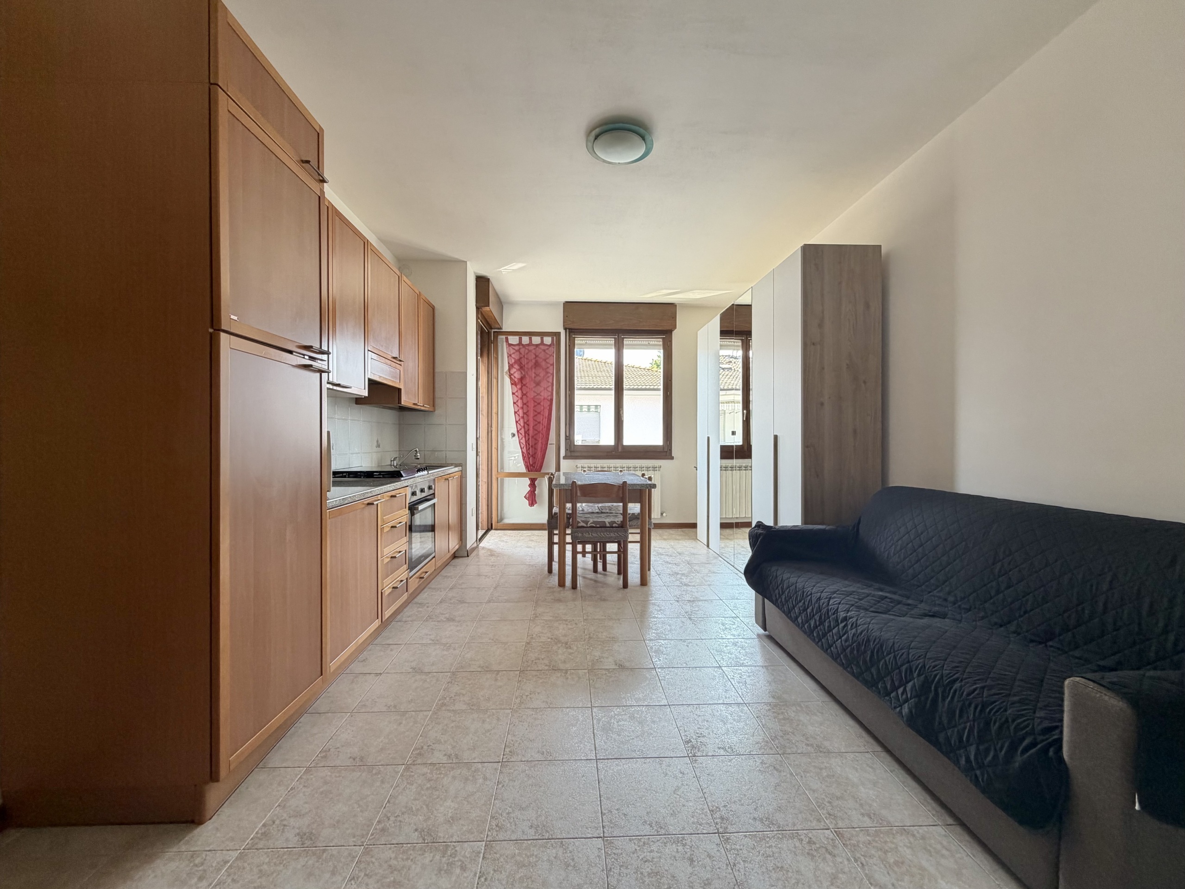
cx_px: 592
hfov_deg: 102.1
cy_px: 444
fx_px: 479
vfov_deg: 85.7
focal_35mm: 14
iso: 125
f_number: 2.2
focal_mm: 2.22
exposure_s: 1/121
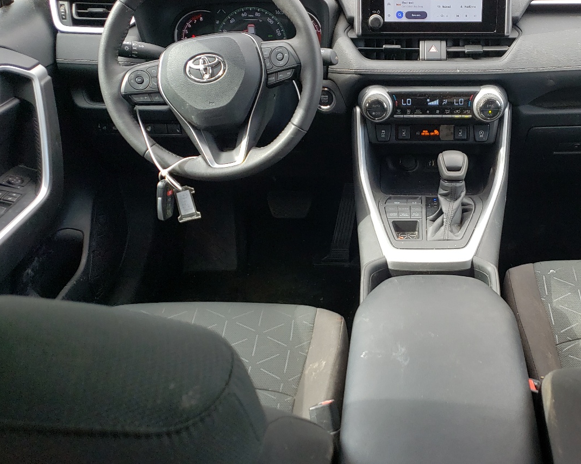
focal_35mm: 38
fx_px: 653
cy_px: 240
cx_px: 423
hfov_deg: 46.5
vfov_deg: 39.1
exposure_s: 1/141
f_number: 1.5
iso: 50
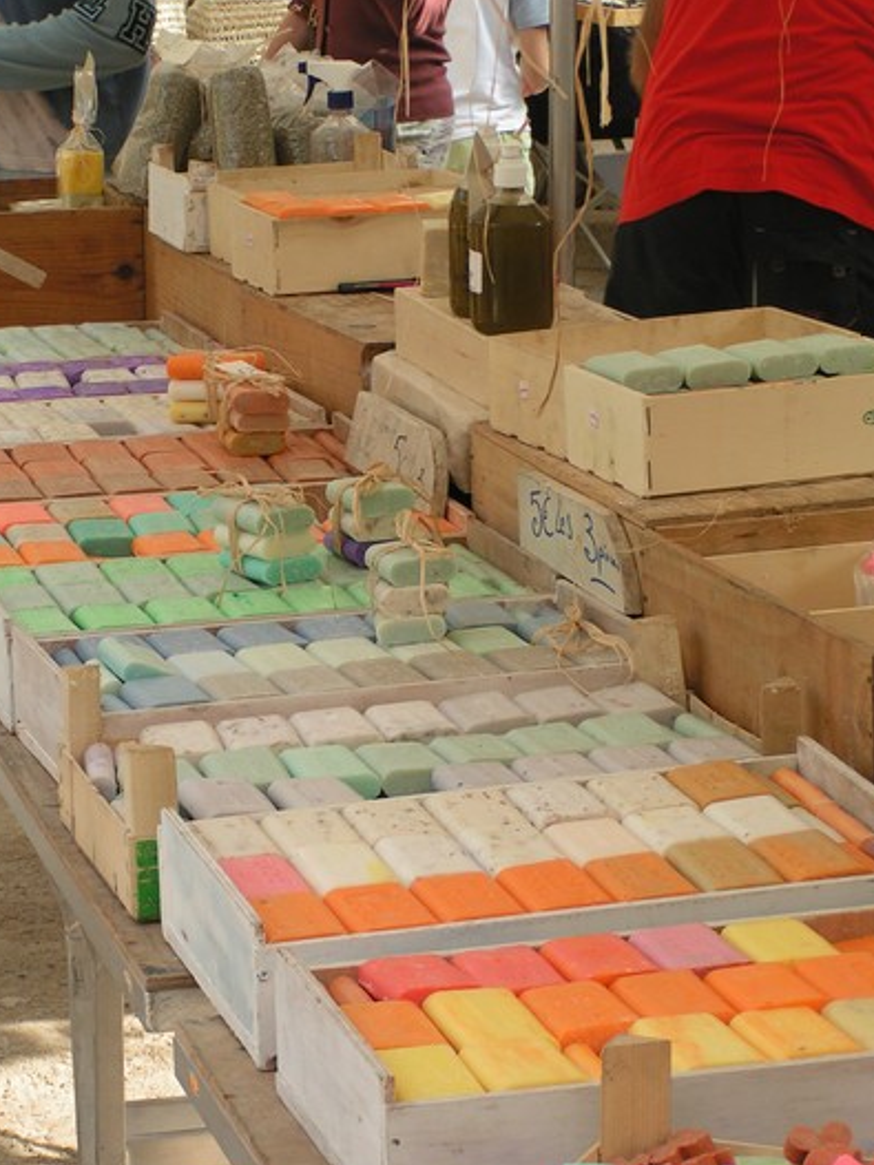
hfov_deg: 12.2
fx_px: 4075
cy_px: 629
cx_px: 443
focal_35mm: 121
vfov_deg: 16.3
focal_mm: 15.9
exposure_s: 1/160
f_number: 4.5
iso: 50
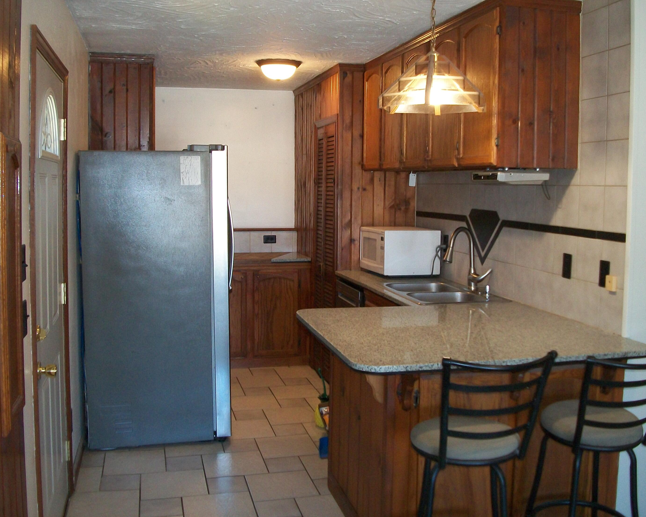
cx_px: 332
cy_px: 255
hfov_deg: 52.8
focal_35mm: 34
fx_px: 650
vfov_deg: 43.4
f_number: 2.9
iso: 160
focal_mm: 5.7
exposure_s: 1/30
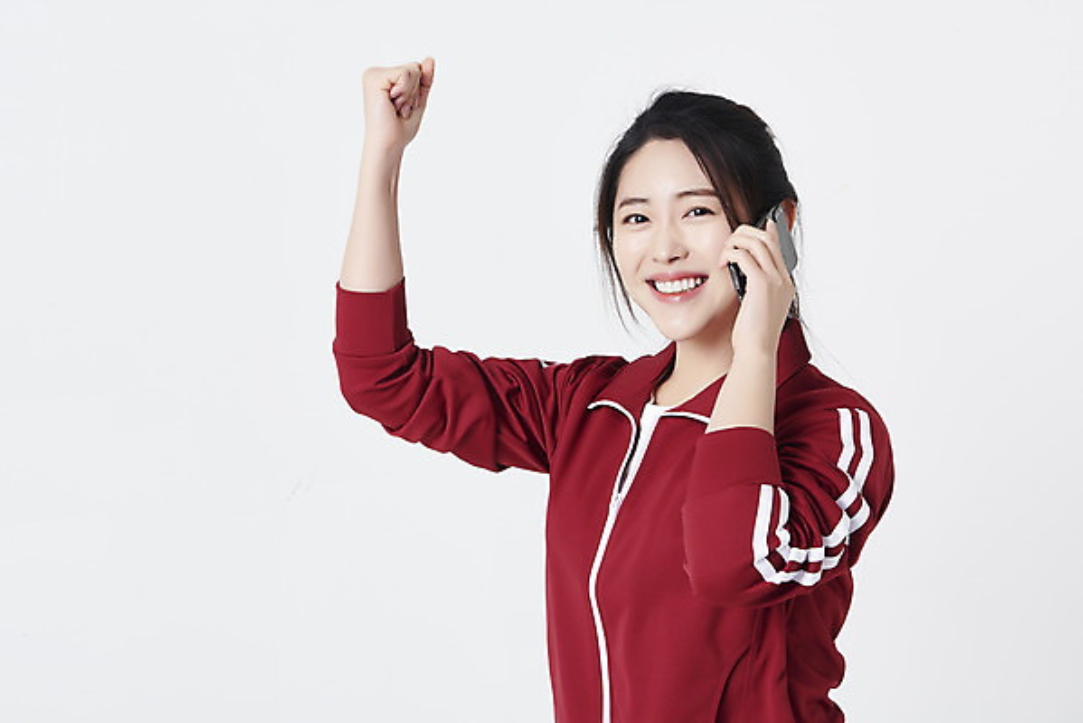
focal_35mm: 70
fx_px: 2107
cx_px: 542
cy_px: 362
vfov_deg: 19.5
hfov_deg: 28.8
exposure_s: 1/125
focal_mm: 70
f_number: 13
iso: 100
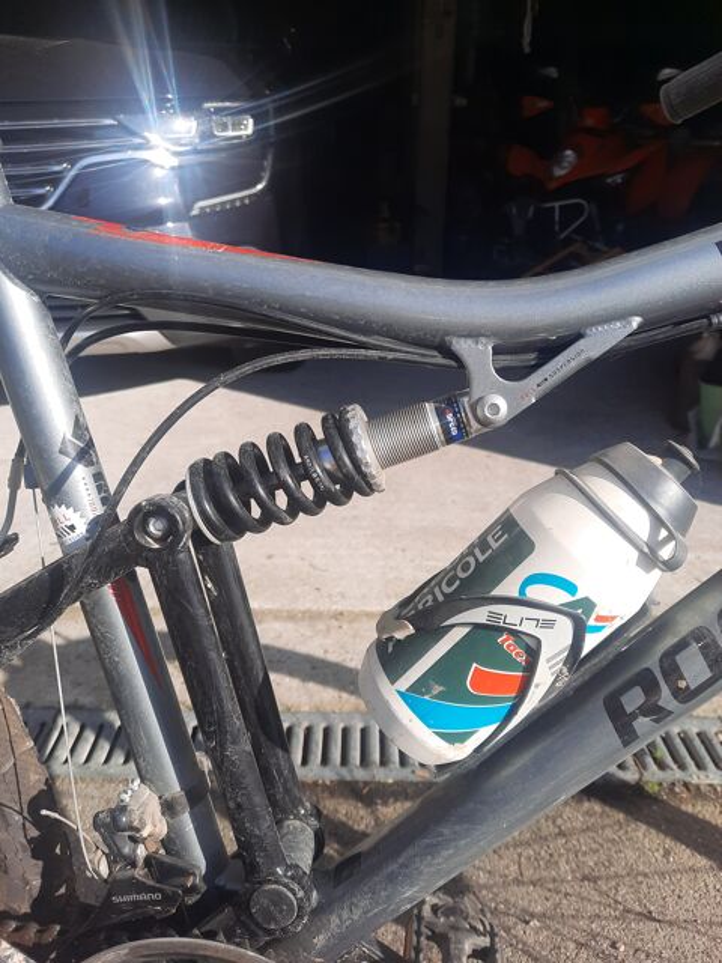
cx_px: 361
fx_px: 695
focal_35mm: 25
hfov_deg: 54.9
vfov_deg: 69.4
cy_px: 482
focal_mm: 4.6
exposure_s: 1/803
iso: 32
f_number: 2
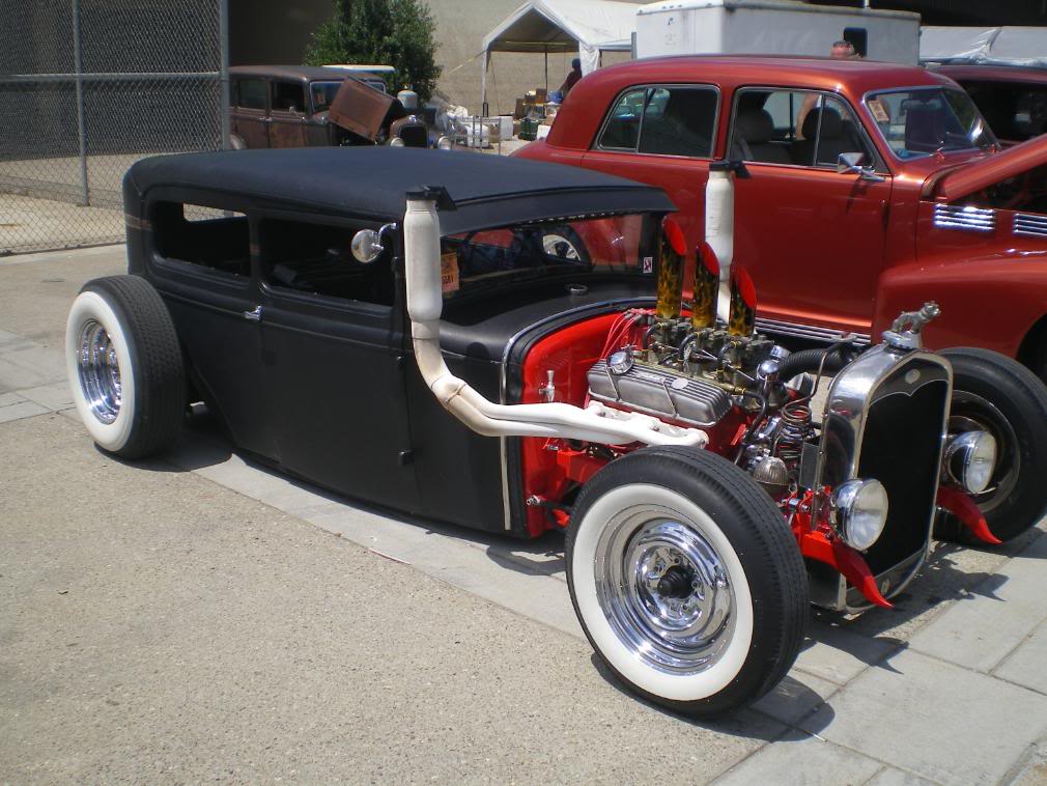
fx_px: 1150
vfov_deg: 37.7
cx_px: 524
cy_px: 393
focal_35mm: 38
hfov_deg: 49.0
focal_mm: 6.3
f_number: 4.6
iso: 64
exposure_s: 1/500
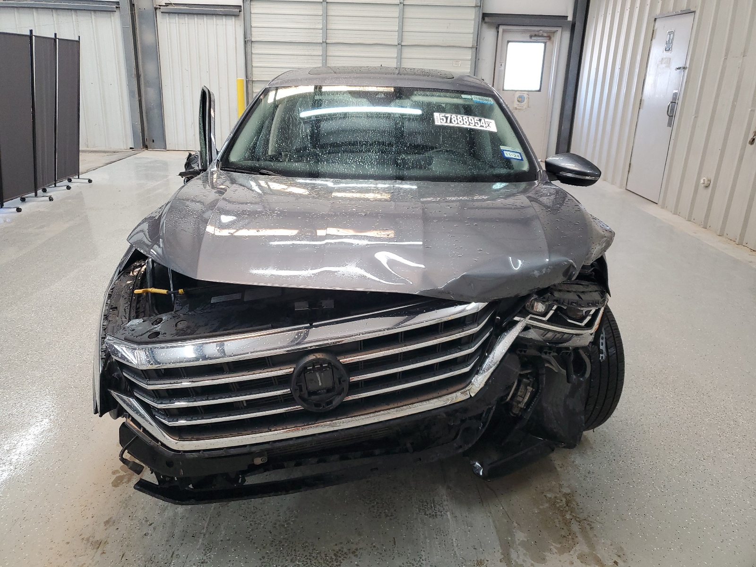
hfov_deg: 67.3
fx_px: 568
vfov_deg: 53.1
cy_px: 284
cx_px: 378
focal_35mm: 26
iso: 133
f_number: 1.5
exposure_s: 1/60.2
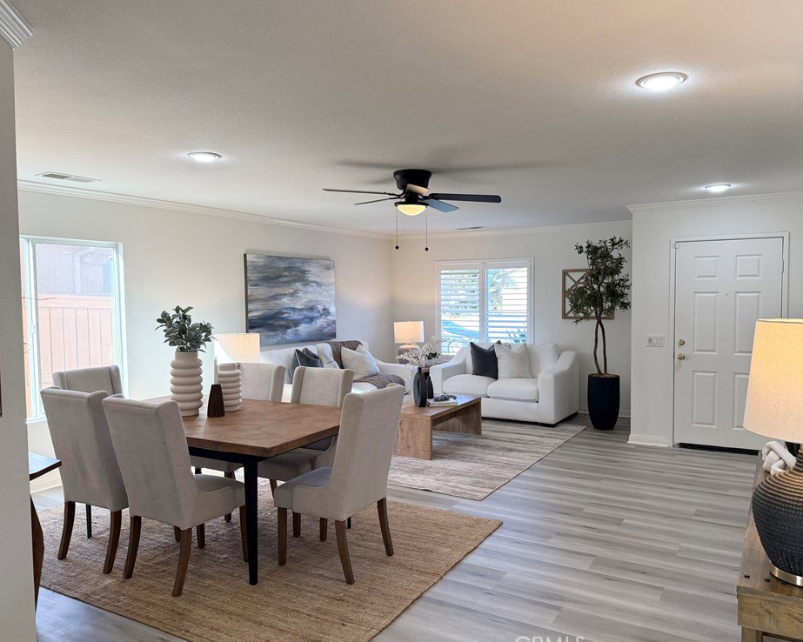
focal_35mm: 26
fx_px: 618
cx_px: 426
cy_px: 323
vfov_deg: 54.9
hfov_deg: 66.0
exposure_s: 1/240
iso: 160
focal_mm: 6.76
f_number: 1.78
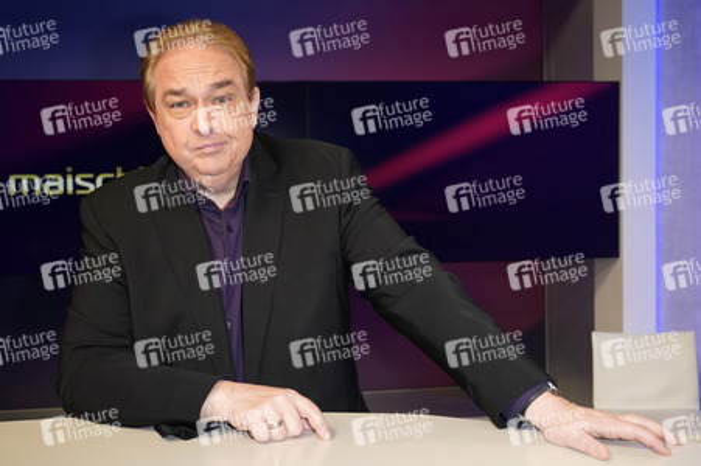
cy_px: 233
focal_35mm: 35
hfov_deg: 54.5
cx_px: 350
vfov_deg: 37.8
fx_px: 681
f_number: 5.6
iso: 2000
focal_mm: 35
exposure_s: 1/160
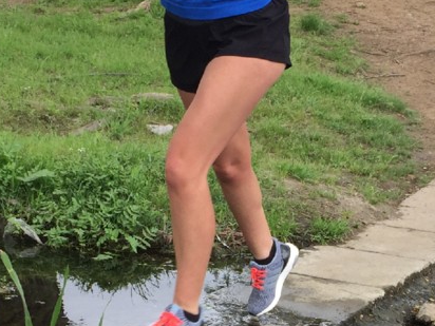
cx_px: 291
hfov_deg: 21.7
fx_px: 1131
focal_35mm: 90
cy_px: 329
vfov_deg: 16.1
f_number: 2.2
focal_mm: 4.15
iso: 32
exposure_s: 1/297
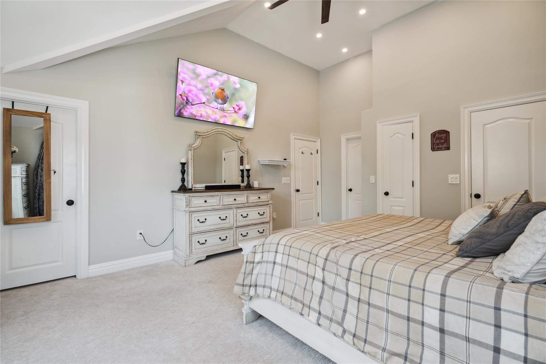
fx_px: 243
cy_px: 182
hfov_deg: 96.7
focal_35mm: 16
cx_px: 273
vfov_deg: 73.7
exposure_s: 1/80
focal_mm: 16
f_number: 5.6
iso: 200
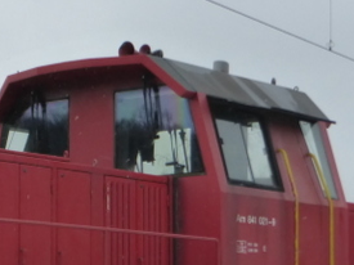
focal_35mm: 140
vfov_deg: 10.5
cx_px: -73
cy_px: 250
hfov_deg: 13.7
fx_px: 1431
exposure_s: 1/200
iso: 160
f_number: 3.7
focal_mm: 6.1
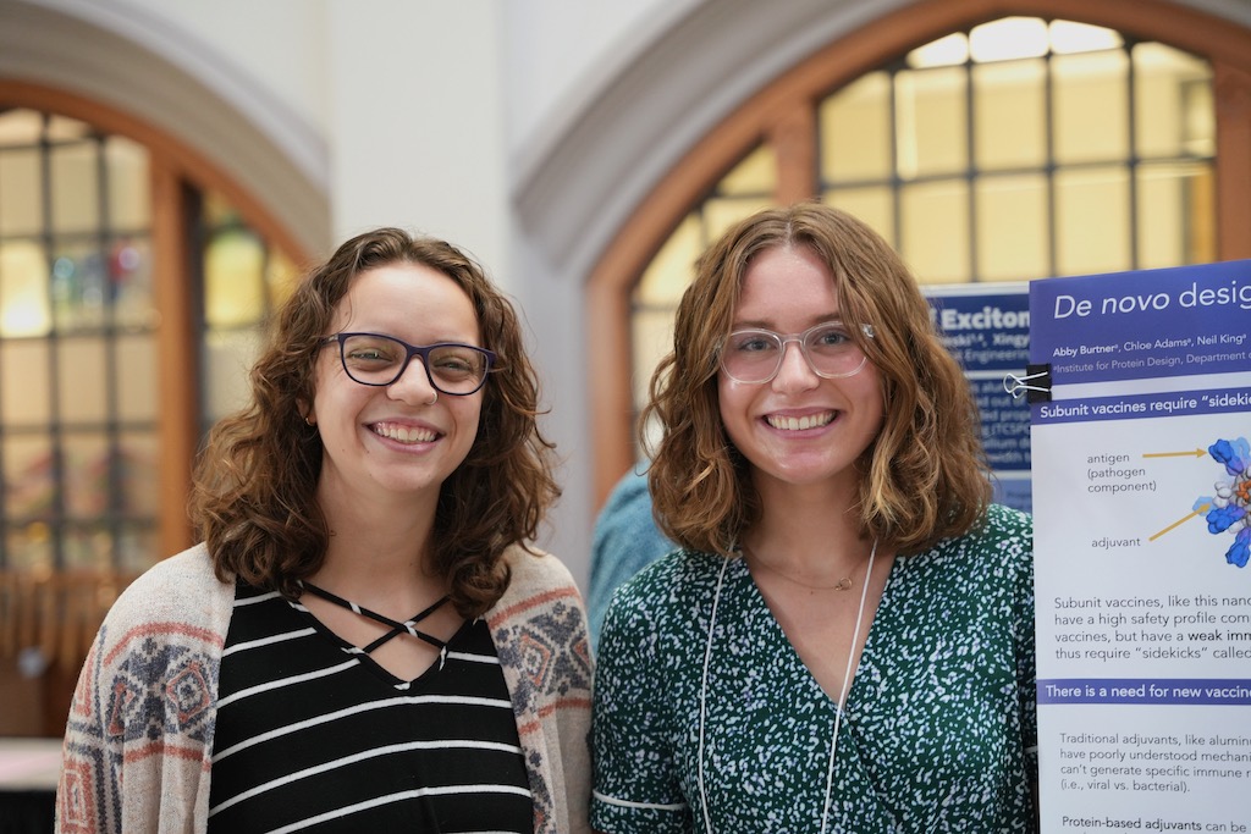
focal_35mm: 70
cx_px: 626
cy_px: 417
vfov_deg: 19.5
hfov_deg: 28.8
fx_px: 2433
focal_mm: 70
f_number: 2.8
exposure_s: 1/80
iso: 1600
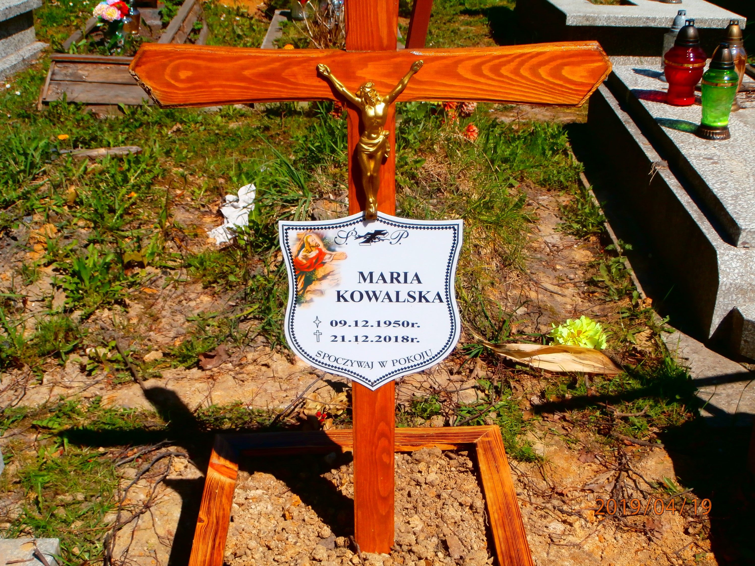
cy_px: 283
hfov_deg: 40.4
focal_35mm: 47
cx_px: 378
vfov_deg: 30.9
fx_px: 1025
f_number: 4.2
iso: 100
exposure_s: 1/1000
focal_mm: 8.29
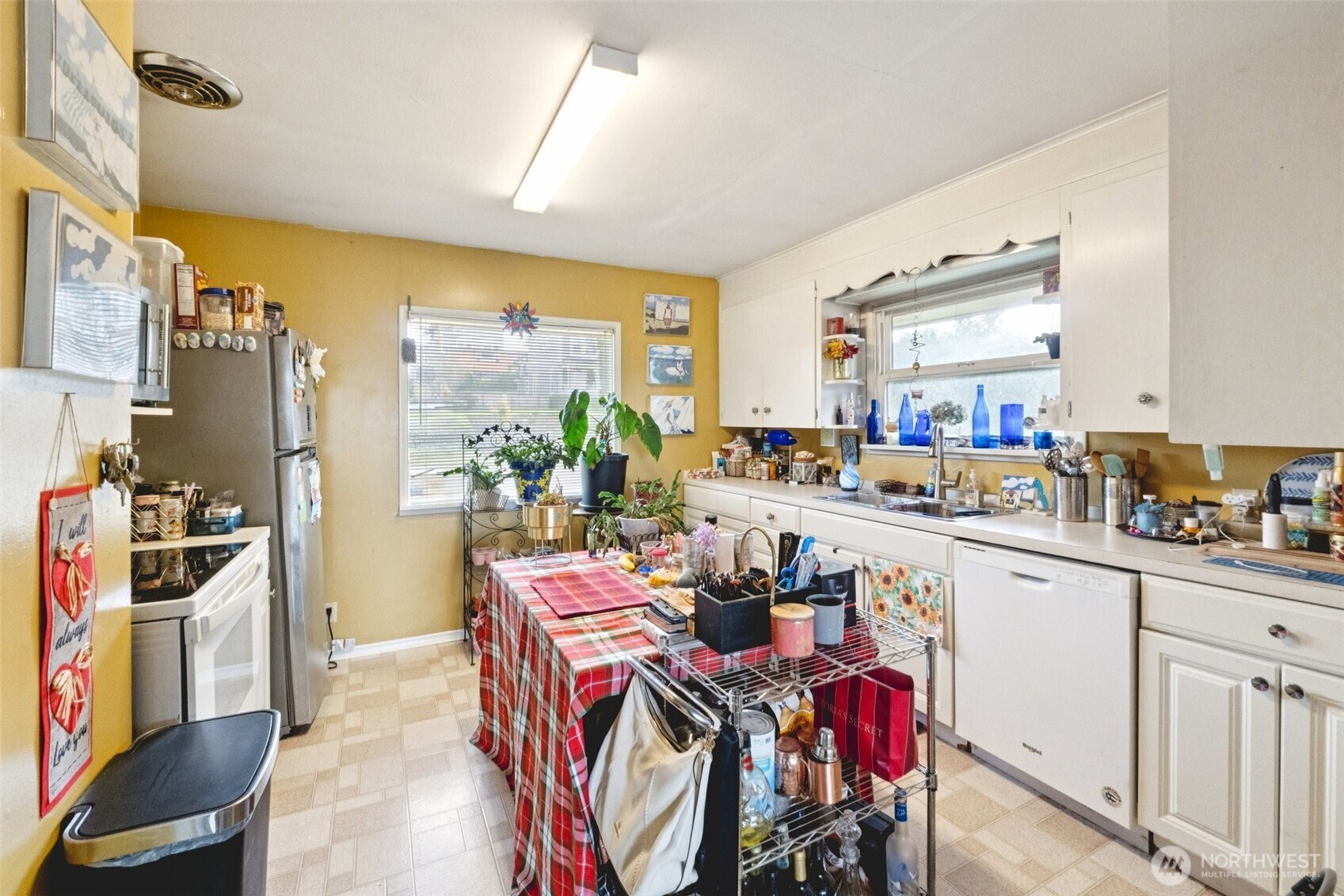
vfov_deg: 77.3
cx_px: 672
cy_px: 448
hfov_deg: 100.4
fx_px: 560
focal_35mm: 15
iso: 2000
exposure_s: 1/30
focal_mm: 10
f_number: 9
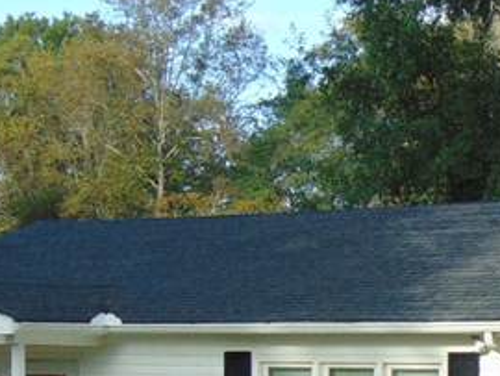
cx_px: 611
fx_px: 2053
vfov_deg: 10.4
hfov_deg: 13.5
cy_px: 307
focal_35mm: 142
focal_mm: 5.4
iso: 80
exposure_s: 1/400
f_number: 3.1
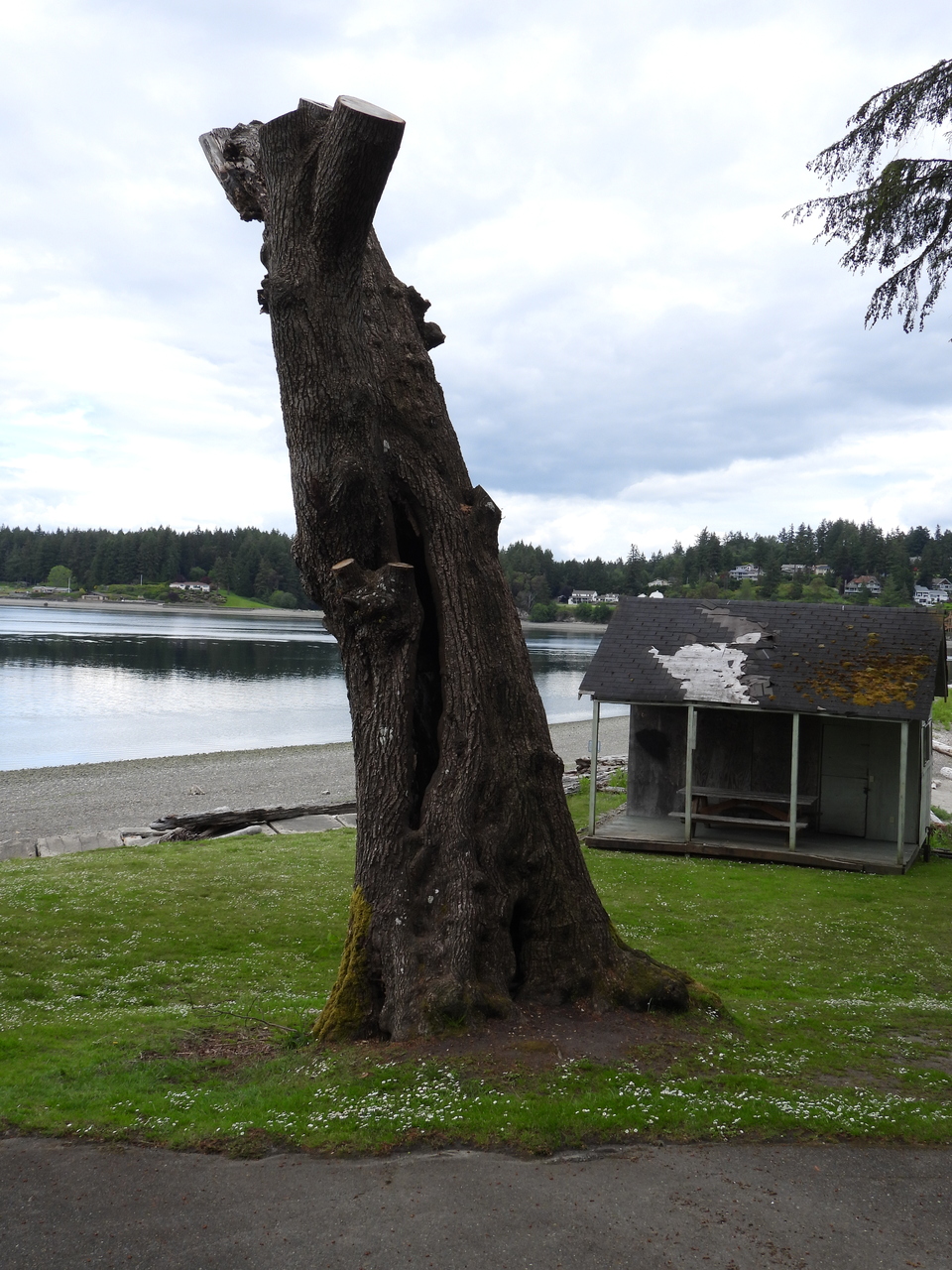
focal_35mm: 35
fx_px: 1283
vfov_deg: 52.6
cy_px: 635
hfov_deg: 40.7
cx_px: 476
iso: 100
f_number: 3.2
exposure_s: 1/800
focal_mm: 6.2
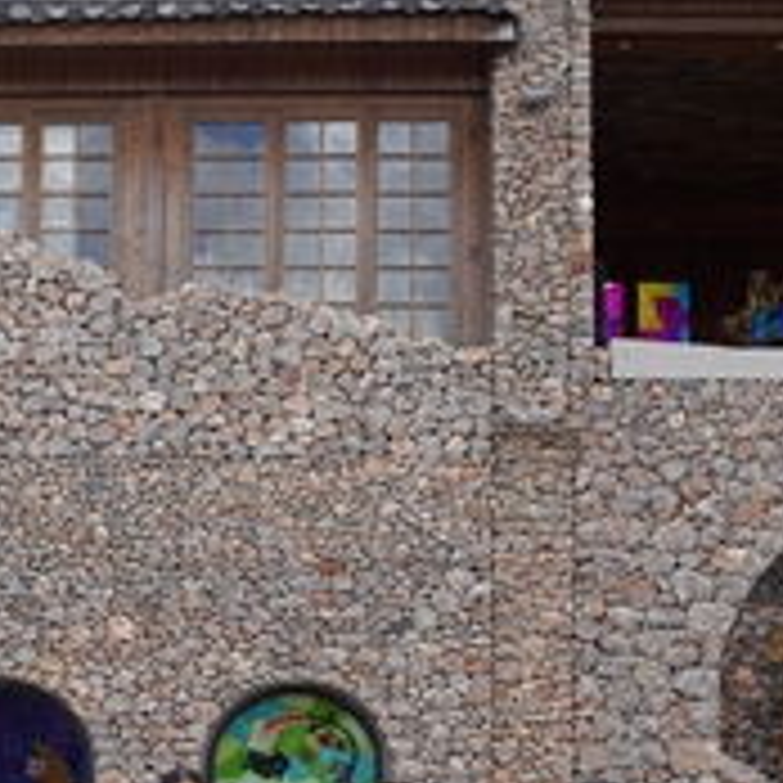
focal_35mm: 71
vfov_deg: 23.4
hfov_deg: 23.8
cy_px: 729
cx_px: 148
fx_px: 1830
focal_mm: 29.2
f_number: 4
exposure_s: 1/250
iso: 100
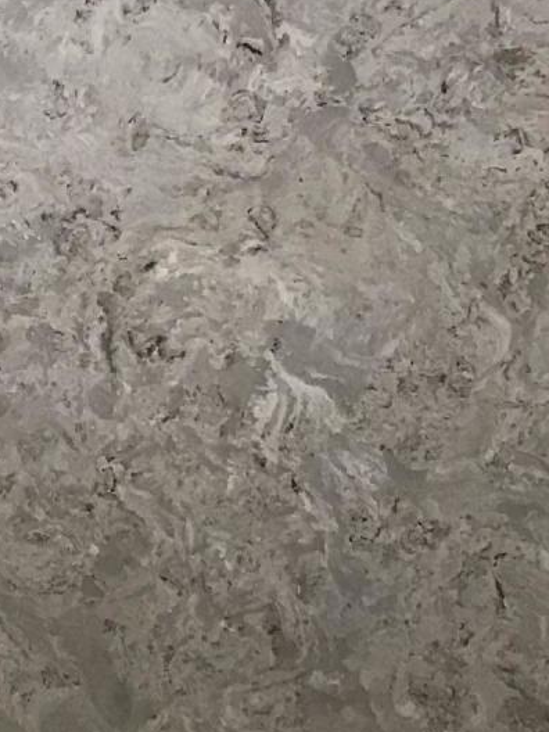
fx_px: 2242
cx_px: -186
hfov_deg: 13.4
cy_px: 573
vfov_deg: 18.4
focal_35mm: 106
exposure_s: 1/30
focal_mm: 3.99
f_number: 1.8
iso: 40
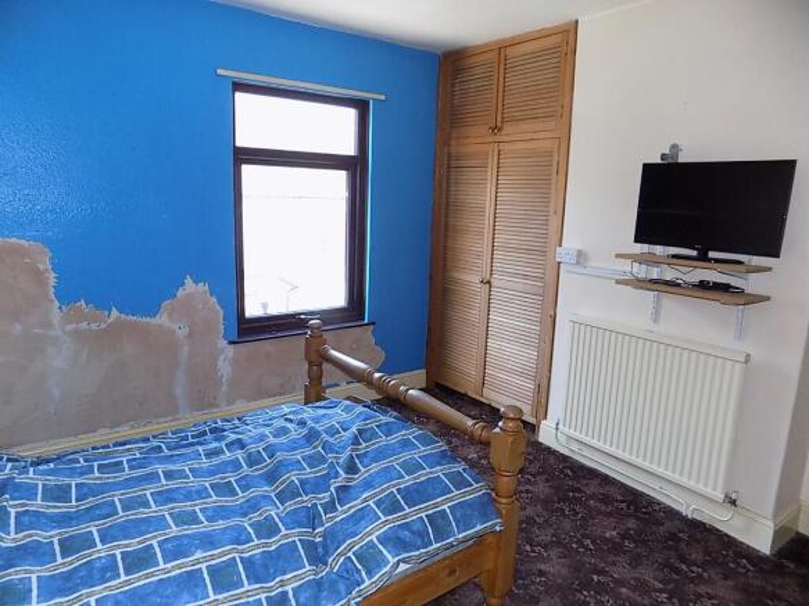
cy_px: 303
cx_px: 404
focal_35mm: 23
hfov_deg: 73.9
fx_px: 537
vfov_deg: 58.9
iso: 200
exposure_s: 1/30
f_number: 3.1
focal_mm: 4
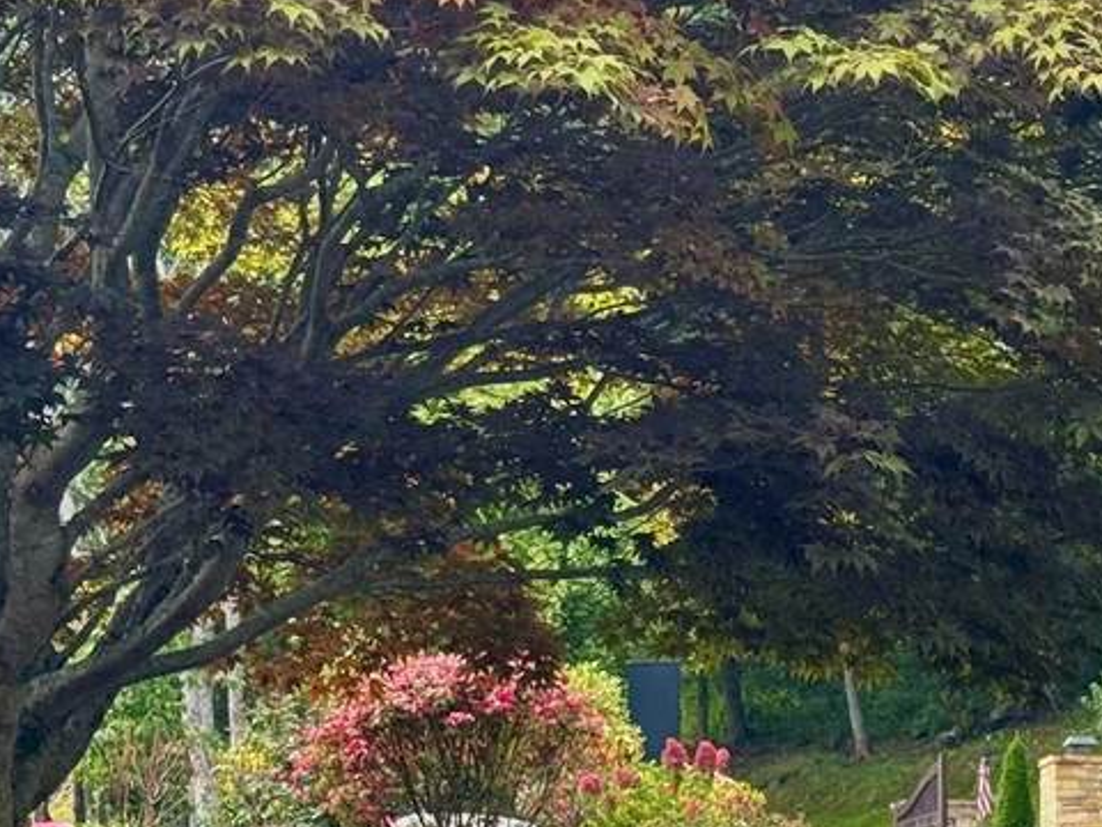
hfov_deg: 15.3
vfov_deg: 11.6
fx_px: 4075
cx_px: 861
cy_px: 434
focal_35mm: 128
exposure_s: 1/307
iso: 64
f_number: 1.78
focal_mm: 6.76
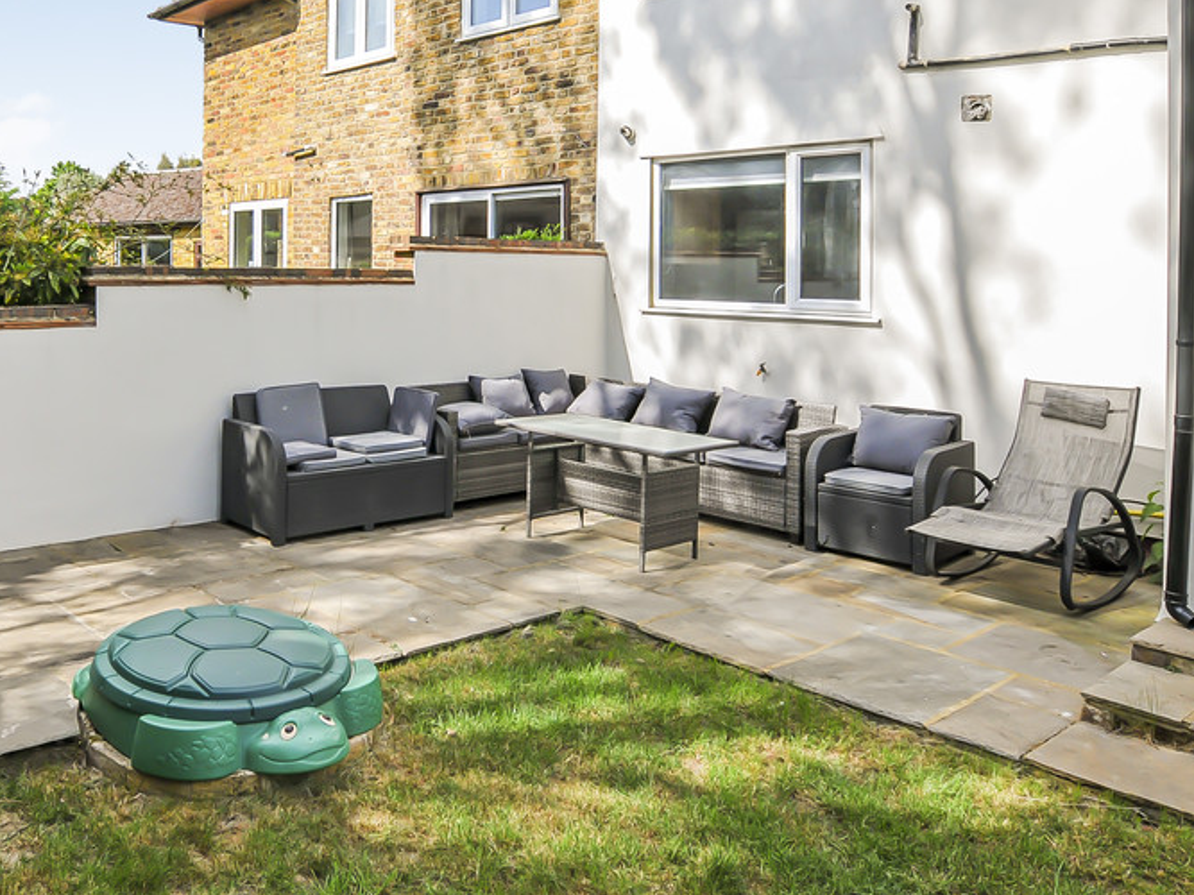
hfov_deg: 60.1
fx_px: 991
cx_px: 365
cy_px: 315
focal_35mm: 29
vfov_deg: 48.0
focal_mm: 13
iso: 200
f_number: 5.6
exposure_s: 1/500
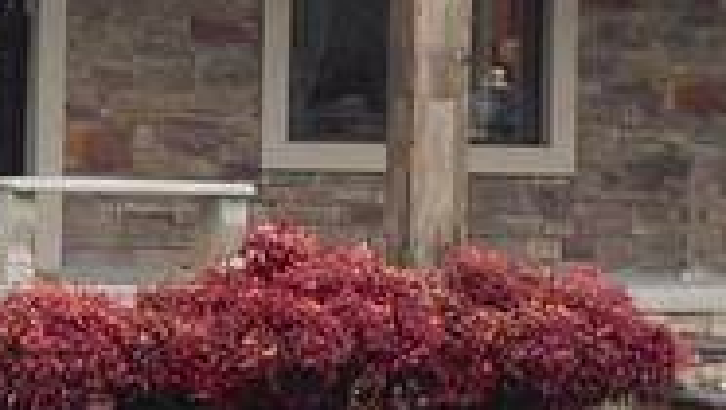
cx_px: 320
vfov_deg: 7.2
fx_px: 3237
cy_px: 47
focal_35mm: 168
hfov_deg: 12.8
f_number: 3.2
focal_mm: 4.9
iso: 360
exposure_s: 1/30
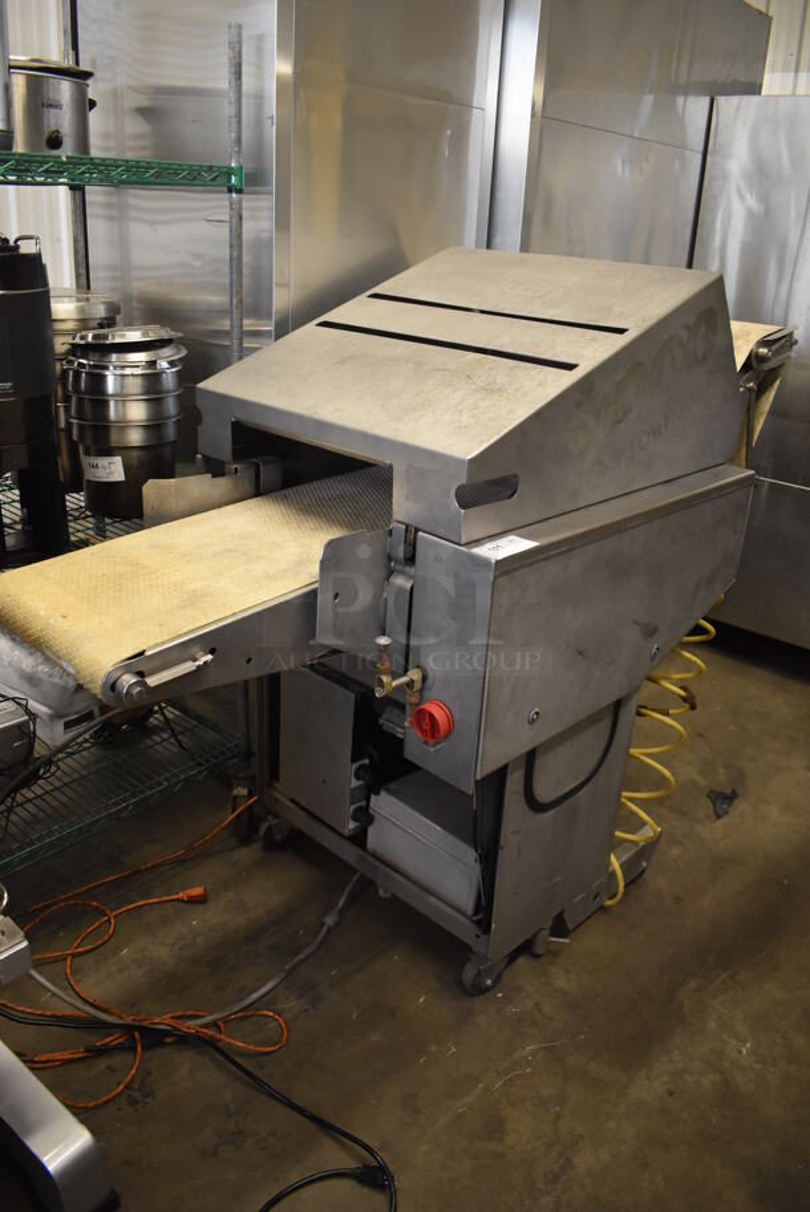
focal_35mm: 27
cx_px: 405
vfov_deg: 67.3
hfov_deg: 48.0
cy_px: 606
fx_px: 910
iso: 1600
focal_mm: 18
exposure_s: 1/125
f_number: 3.5
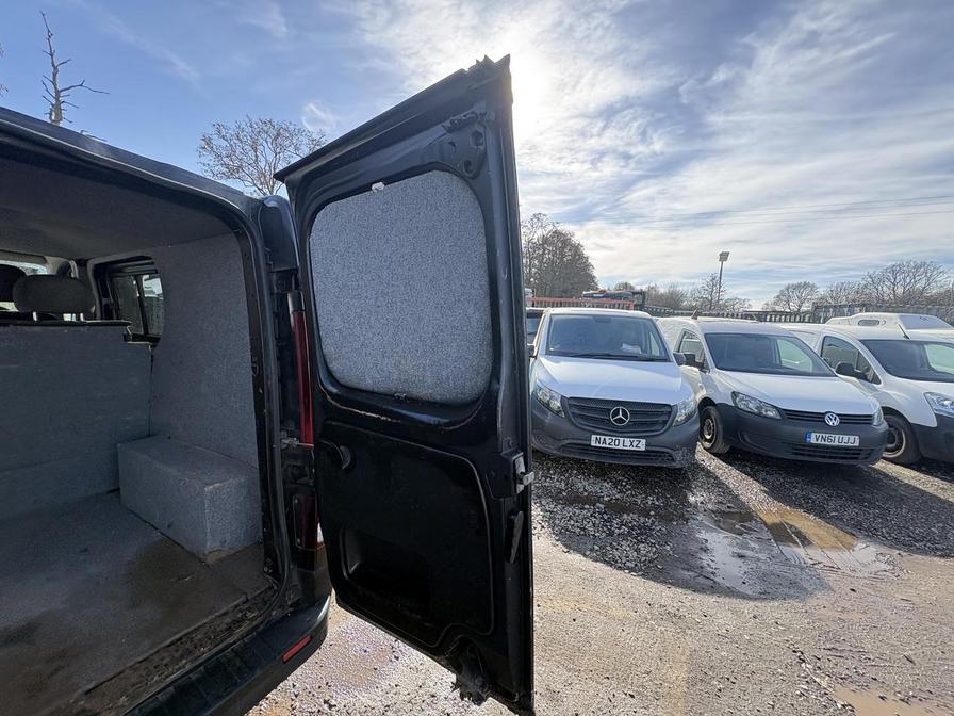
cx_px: 477
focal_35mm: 14
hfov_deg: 102.1
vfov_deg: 85.7
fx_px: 386
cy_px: 358
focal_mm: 2.22
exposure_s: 1/501
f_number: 2.2
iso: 50
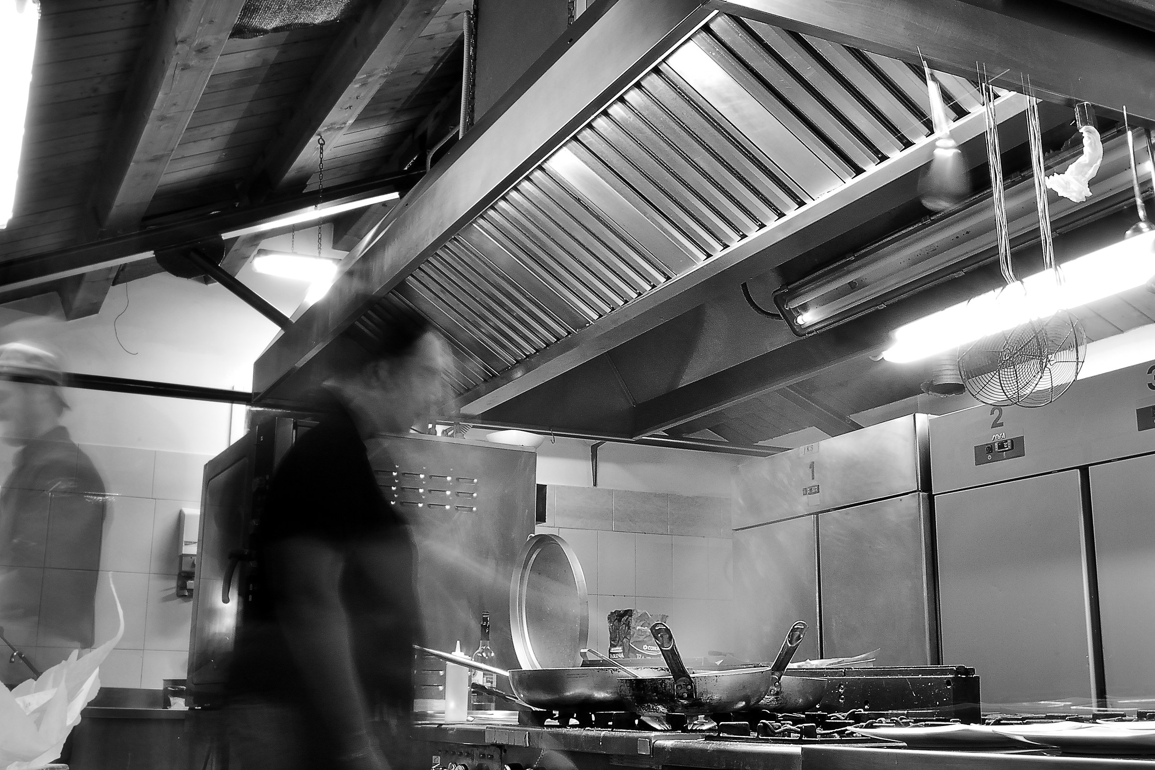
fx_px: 1283
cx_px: 582
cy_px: 387
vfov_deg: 33.4
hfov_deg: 48.5
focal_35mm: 40
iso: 400
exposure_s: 6
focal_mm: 26
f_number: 25
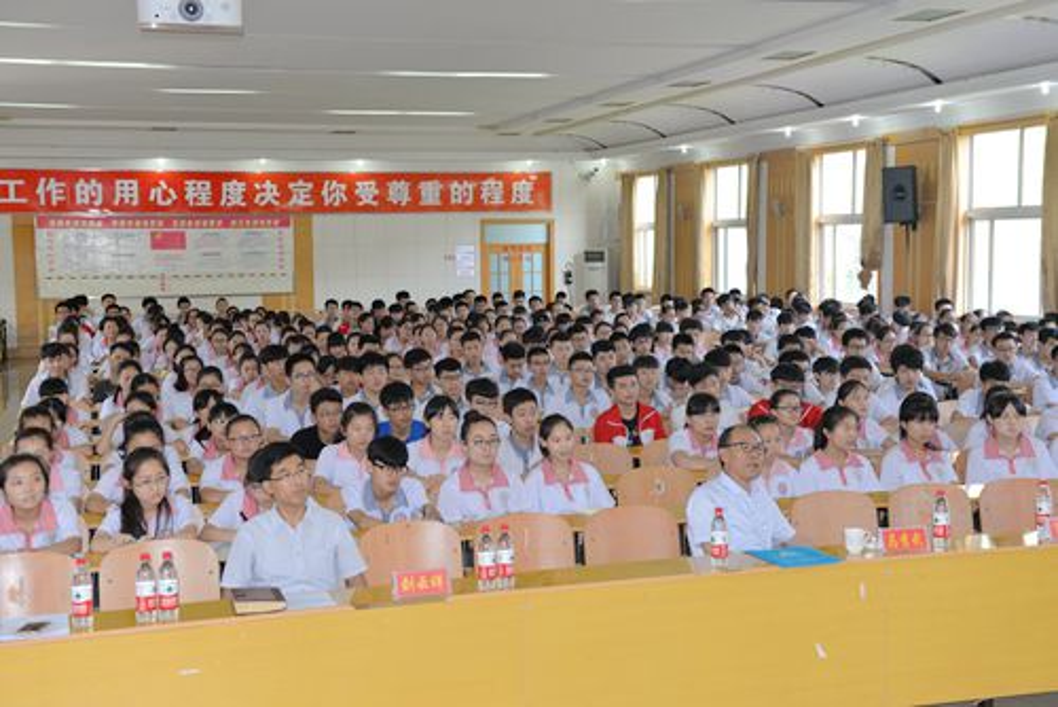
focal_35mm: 48
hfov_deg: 41.1
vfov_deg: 28.1
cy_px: 354
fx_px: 1411
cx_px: 529
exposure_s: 1/80
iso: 800
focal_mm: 48
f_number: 5
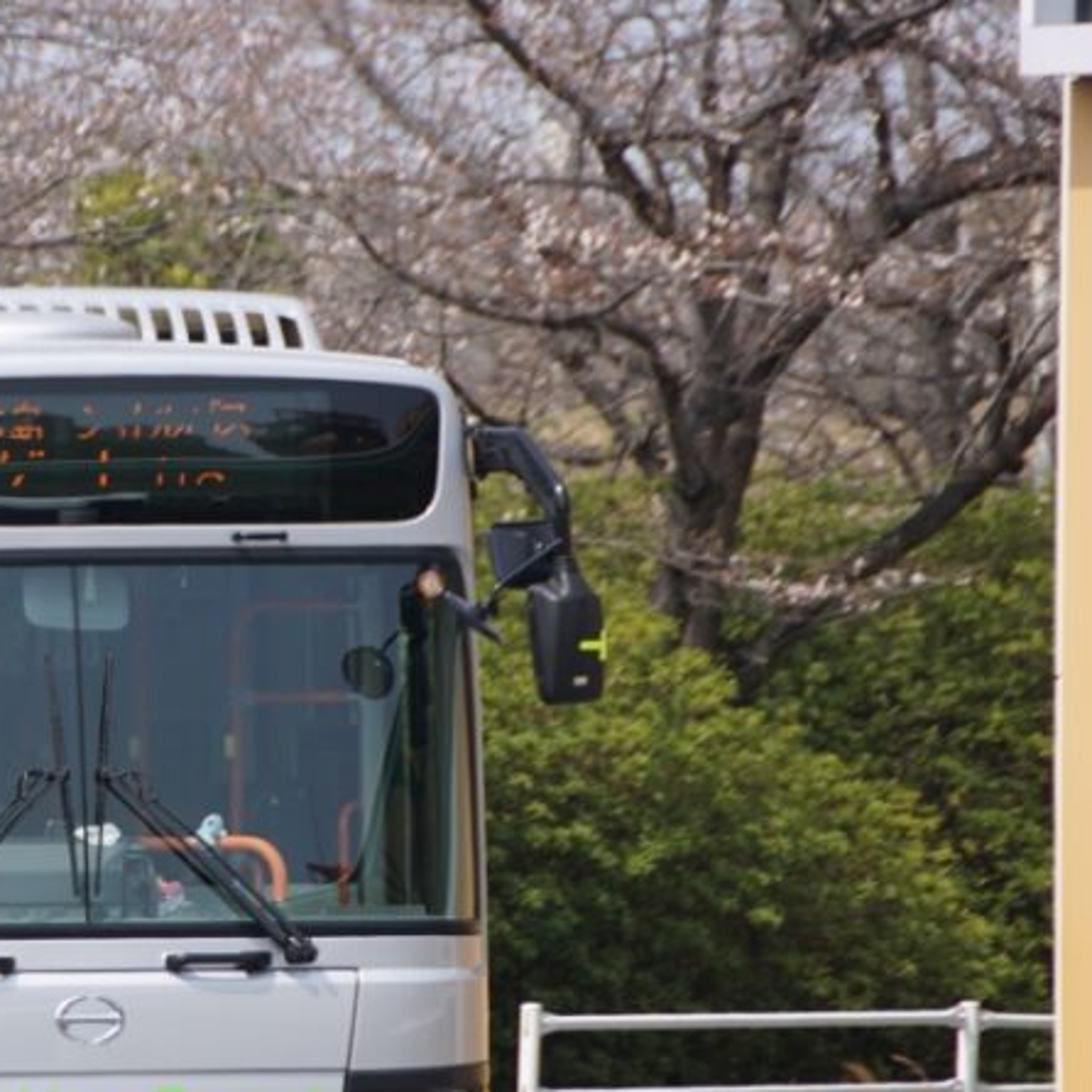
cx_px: -152
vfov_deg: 3.3
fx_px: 18809
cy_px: 818
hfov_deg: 3.3
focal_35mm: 527
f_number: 6.3
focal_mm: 180
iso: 100
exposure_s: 1/320
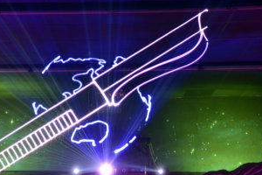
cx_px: 101
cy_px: 107
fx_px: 492
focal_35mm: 68
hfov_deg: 29.7
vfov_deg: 20.1
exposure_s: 1/3
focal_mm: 35
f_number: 4.5
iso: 1250
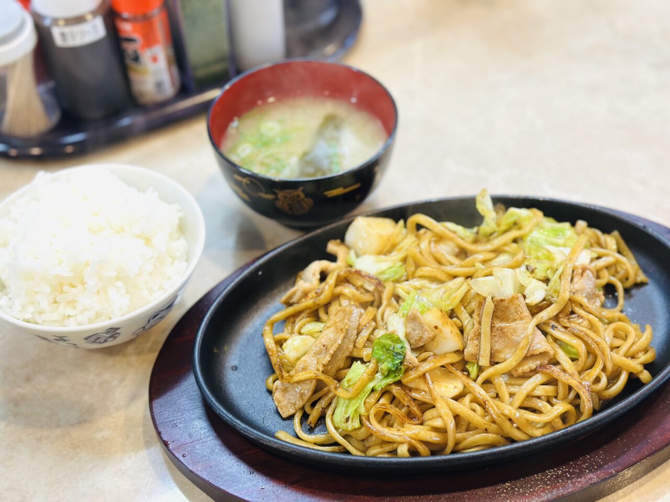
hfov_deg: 39.7
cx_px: 335
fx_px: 929
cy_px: 251
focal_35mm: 48
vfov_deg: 30.3
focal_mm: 6.86
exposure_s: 1/103
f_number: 1.78
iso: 125
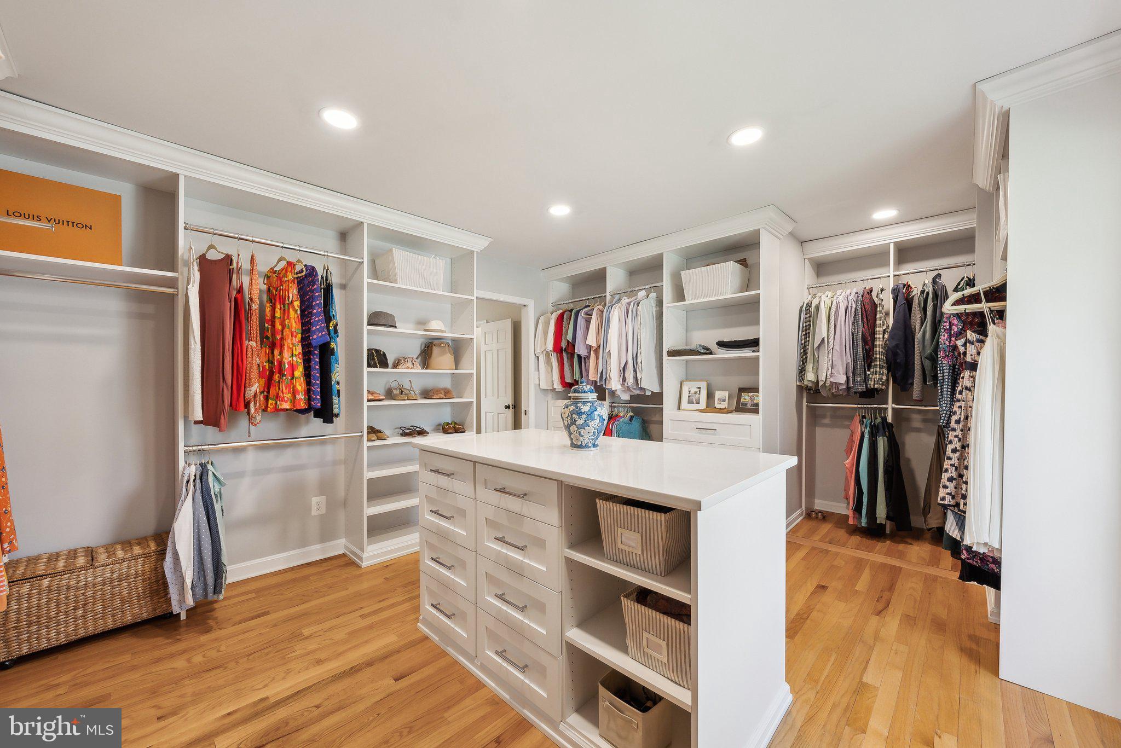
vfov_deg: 85.5
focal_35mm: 13
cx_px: 560
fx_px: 405
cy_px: 374
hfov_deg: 108.3
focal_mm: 13
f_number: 7.1
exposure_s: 1/20
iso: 640
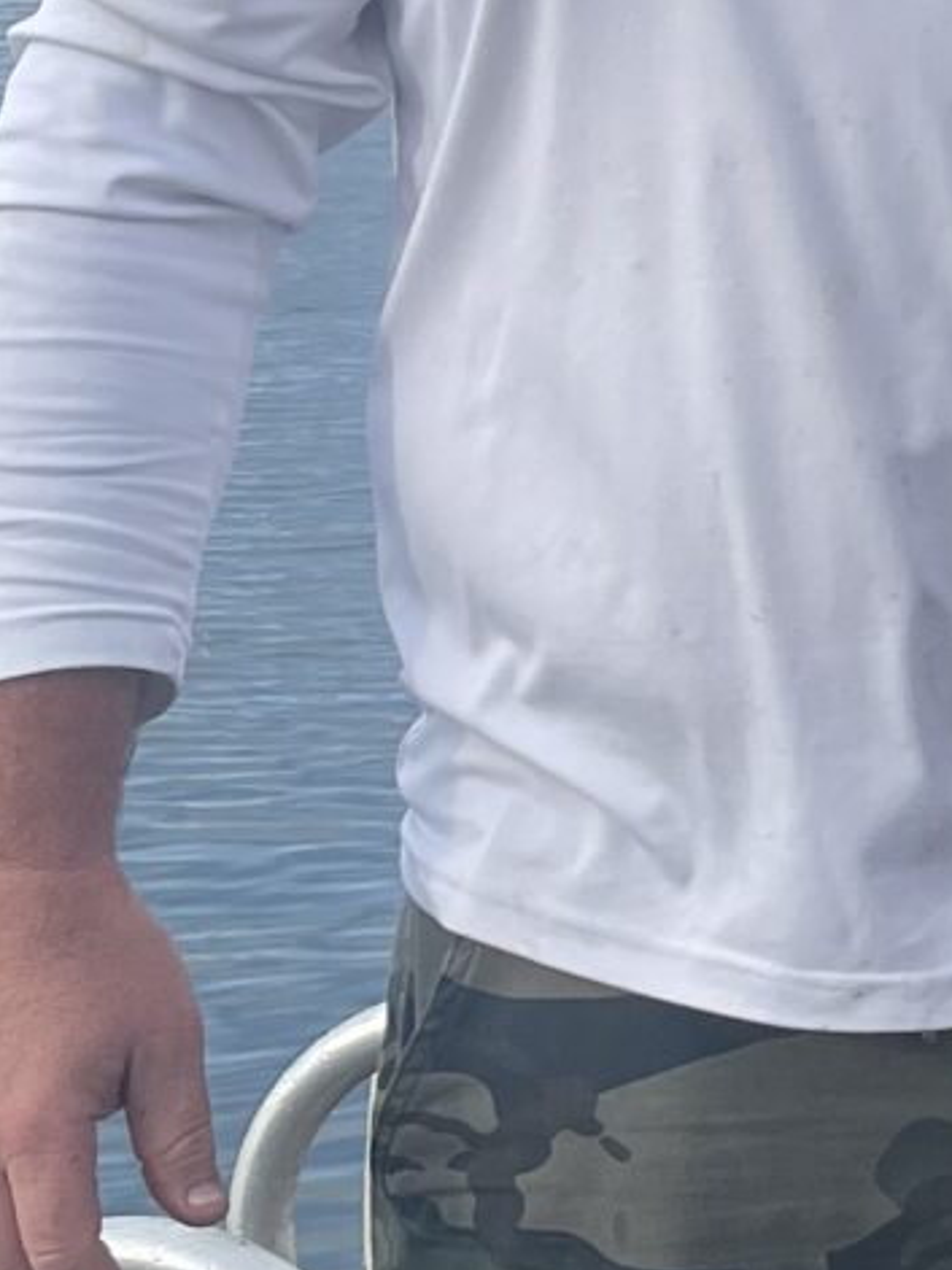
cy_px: 75
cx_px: 1980
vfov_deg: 14.3
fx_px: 4989
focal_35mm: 136
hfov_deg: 10.0
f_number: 1.6
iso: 32
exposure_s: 1/1795
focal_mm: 5.1
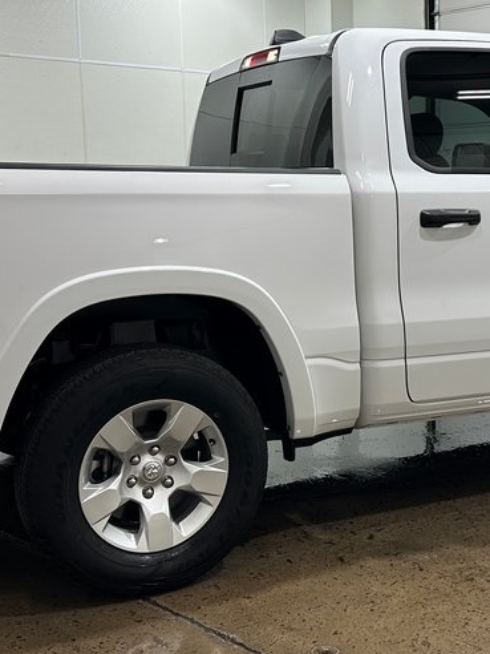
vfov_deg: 38.1
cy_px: 286
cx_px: 325
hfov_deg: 28.9
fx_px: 944
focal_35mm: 50
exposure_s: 1/189
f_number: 1.78
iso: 64
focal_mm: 6.86
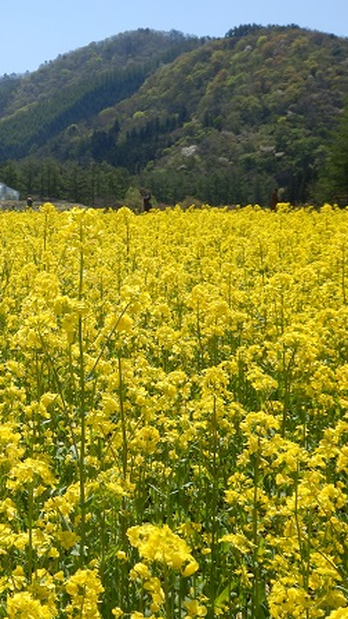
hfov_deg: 21.0
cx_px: -43
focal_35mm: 54
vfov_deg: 38.5
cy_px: 310
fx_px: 886
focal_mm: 6.6
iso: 80
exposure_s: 1/160
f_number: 10.1
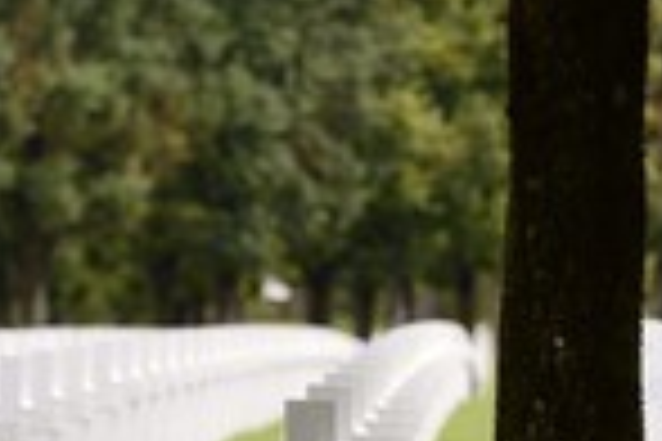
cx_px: 279
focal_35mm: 570
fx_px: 10481
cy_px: 580
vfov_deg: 2.4
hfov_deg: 3.6
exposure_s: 1/250
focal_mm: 200
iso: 200
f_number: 4.5
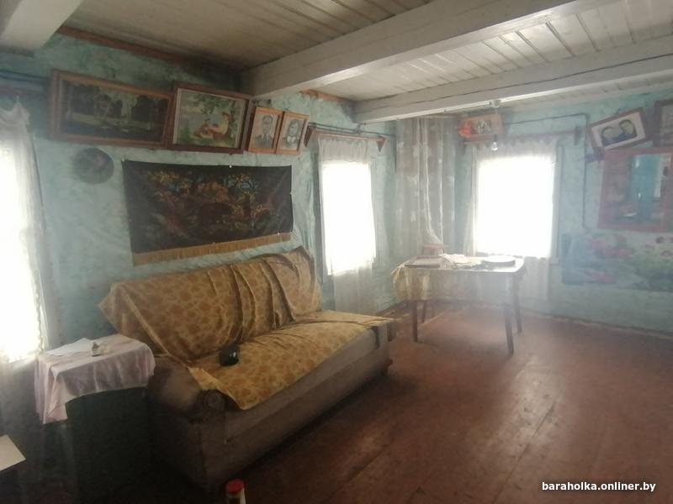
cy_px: 252
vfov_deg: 66.0
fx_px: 389
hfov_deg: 81.7
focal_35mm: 20
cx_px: 336
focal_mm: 1.78
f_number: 2.4
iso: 320
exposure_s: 1/33.3
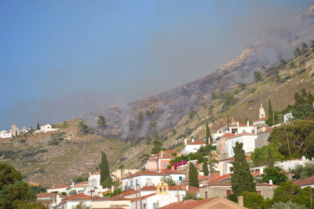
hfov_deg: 6.9
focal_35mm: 300
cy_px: 104
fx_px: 2616
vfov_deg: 4.6
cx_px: 157
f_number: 6.3
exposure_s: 1/2000
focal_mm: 200
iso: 400
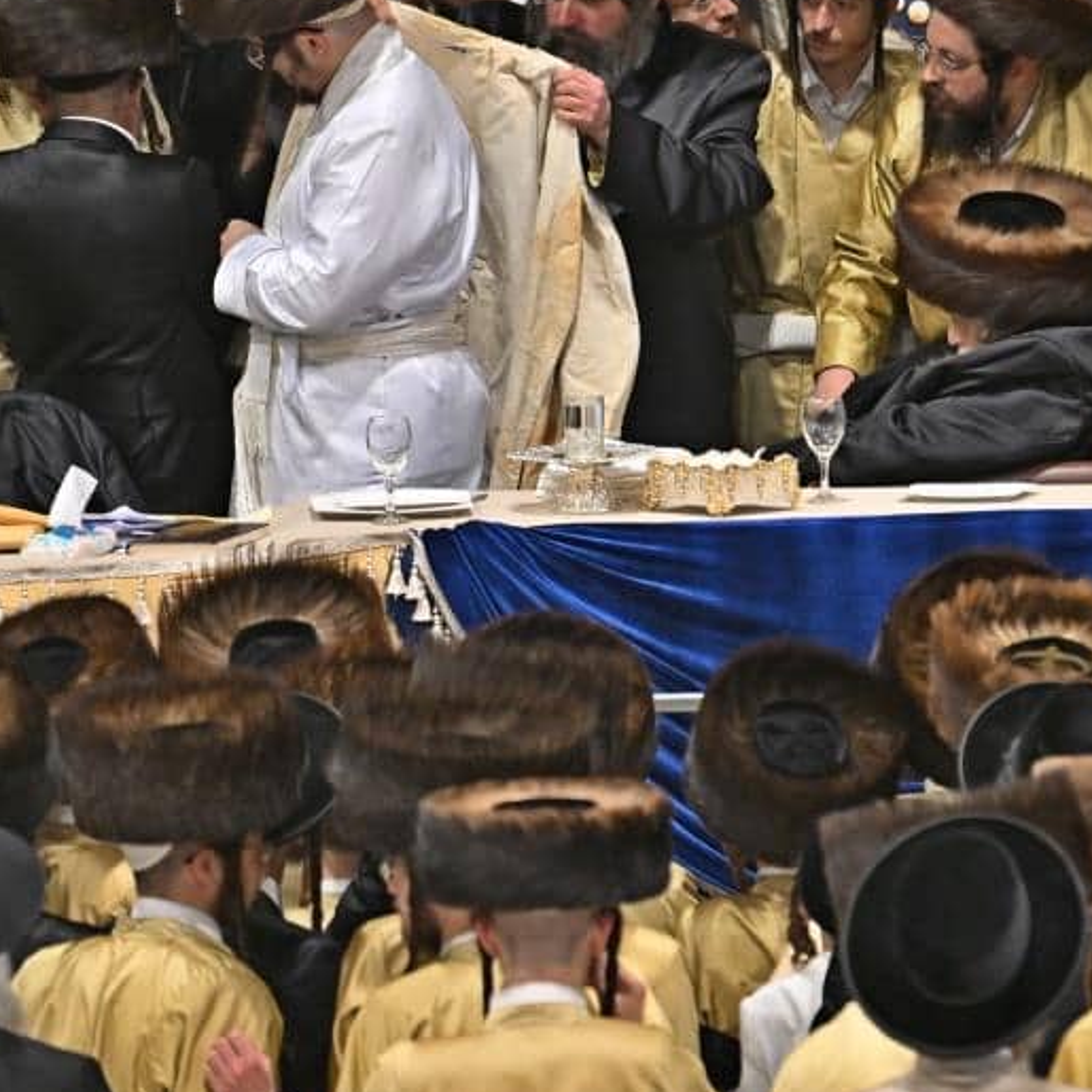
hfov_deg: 3.5
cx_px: 944
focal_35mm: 507
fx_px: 18095
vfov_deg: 3.5
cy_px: 387
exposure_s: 1/250
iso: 500
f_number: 2.8
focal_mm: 200
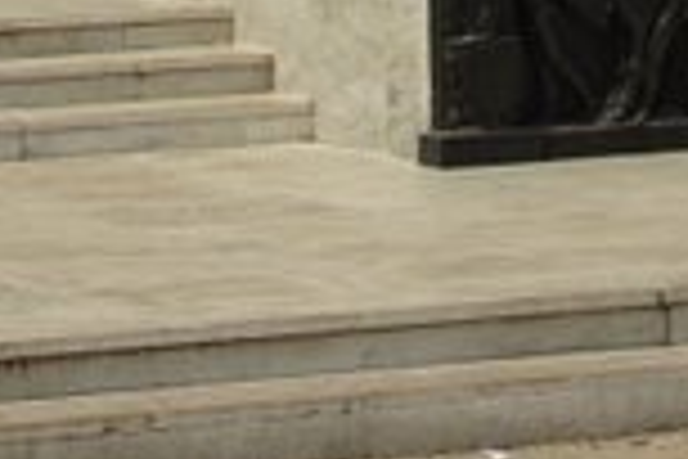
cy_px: -738
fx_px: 4930
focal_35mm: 258
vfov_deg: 5.1
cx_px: 751
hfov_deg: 7.9
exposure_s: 1/500
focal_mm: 22
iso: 100
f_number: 4.5
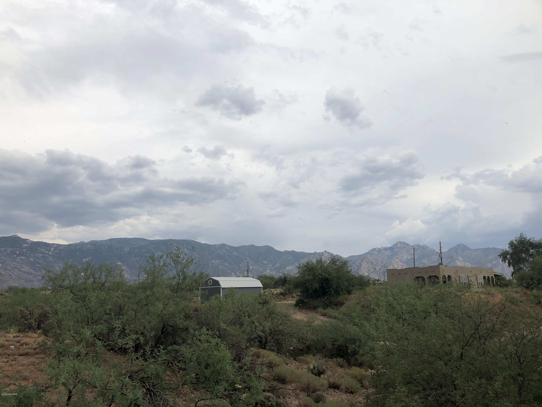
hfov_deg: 63.4
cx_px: 271
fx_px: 438
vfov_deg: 49.7
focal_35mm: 28
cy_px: 204
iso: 20
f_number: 1.8
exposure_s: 1/2525
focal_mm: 3.99
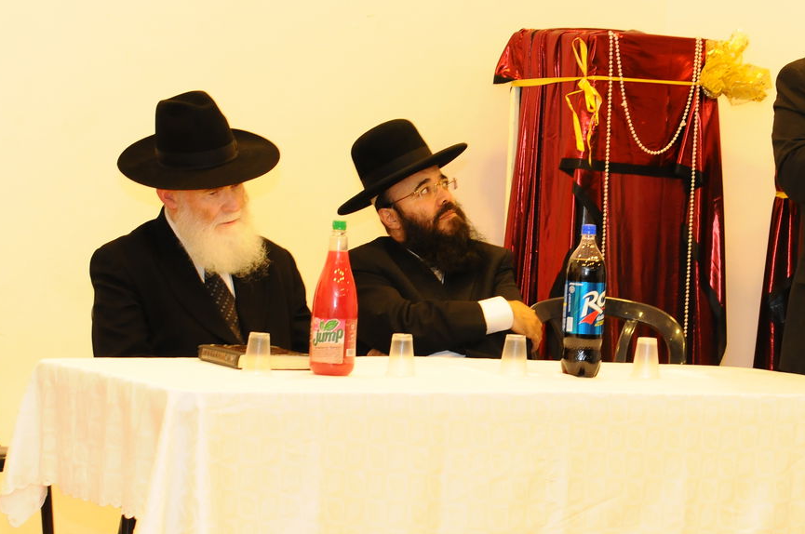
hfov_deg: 12.1
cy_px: 305
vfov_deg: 8.0
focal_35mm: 170
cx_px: 579
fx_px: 3796
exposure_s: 1/60
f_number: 5
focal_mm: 70
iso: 800
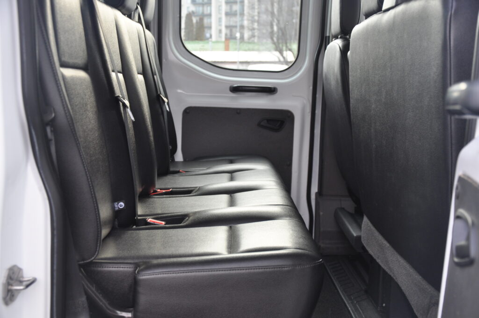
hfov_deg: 43.7
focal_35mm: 45
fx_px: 598
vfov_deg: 29.8
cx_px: 240
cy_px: 159
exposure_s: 1/50
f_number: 4.2
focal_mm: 30
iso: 400
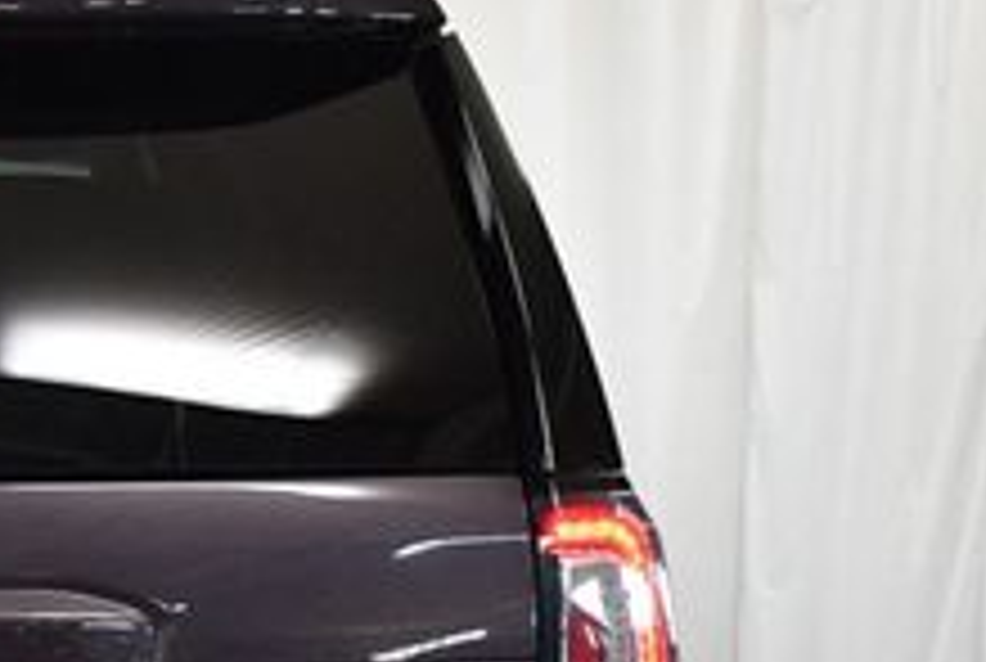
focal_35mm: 105
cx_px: -342
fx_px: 2882
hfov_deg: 18.0
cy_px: 725
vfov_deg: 12.9
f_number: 3.5
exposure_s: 1/125
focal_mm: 18
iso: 1100
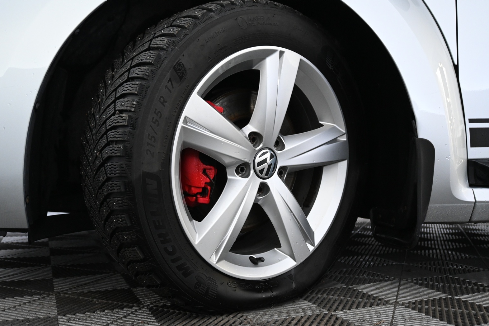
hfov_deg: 56.9
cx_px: 240
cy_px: 159
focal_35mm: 33
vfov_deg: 39.7
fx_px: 452
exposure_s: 1/30
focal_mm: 21.5
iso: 2000
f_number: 4
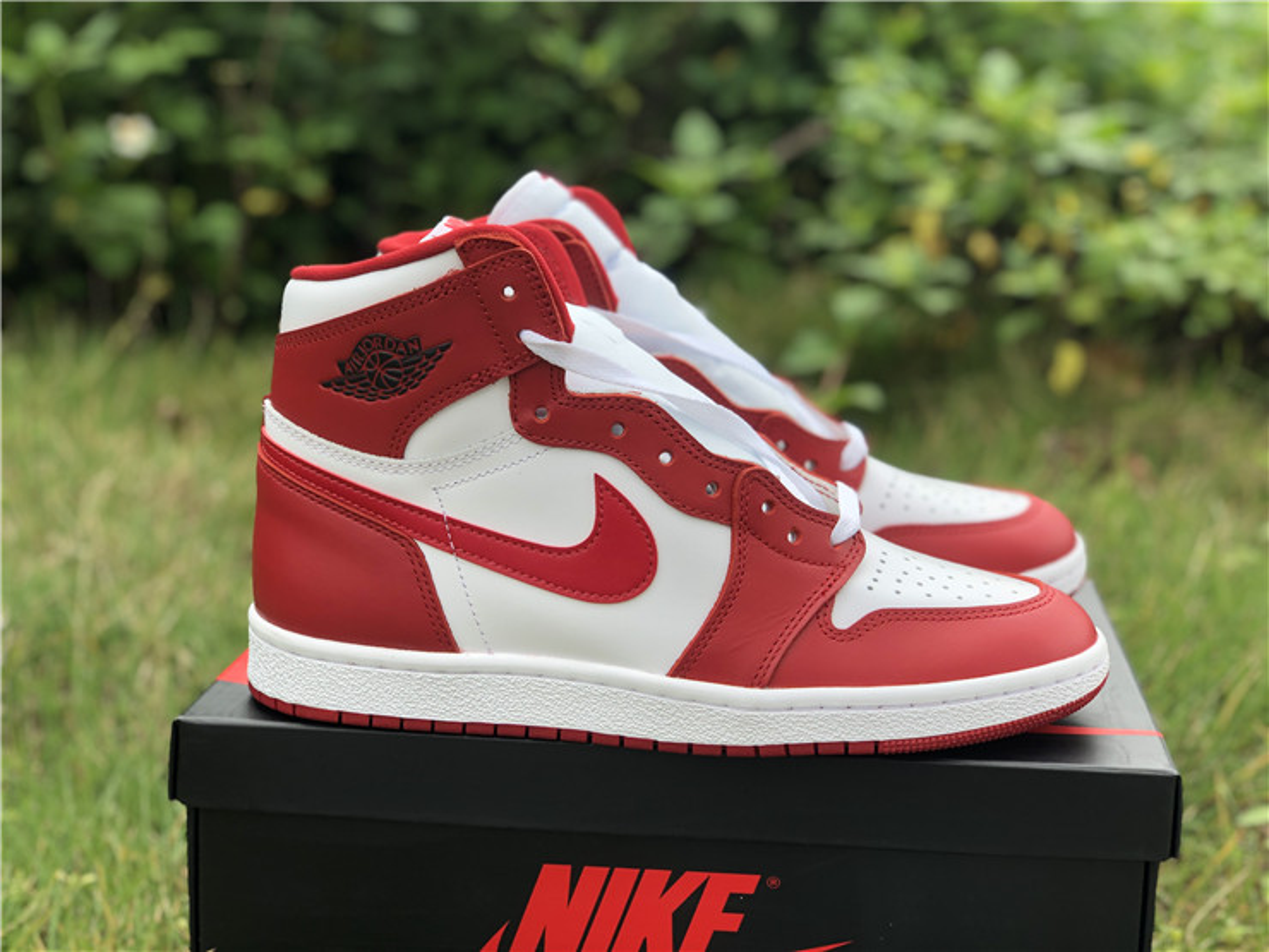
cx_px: 634
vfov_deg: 28.0
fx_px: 1906
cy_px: 476
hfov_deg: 36.8
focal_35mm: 52
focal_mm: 6
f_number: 2.4
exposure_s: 1/255
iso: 16
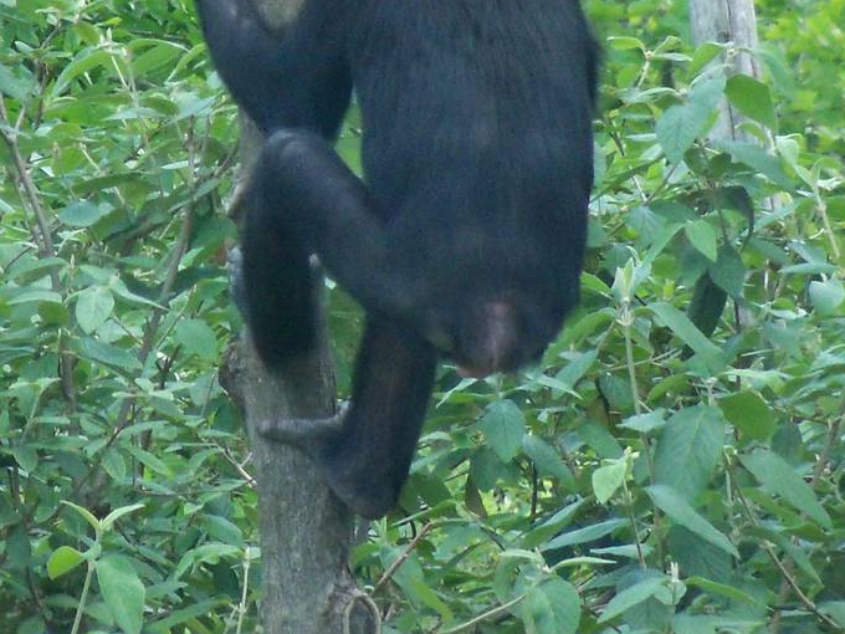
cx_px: 198
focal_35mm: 823
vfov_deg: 1.8
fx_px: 20090
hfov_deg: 2.4
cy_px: 58
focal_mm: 62
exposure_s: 1/320
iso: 400
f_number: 4.8
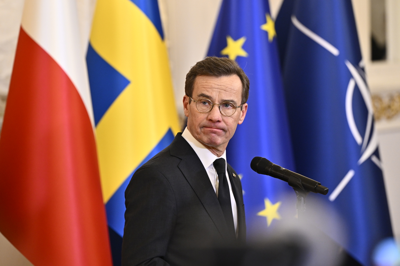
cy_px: 133
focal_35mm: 155
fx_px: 1722
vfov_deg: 8.9
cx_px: 200
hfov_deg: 13.3
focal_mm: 155
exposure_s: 1/250
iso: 900
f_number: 2.8
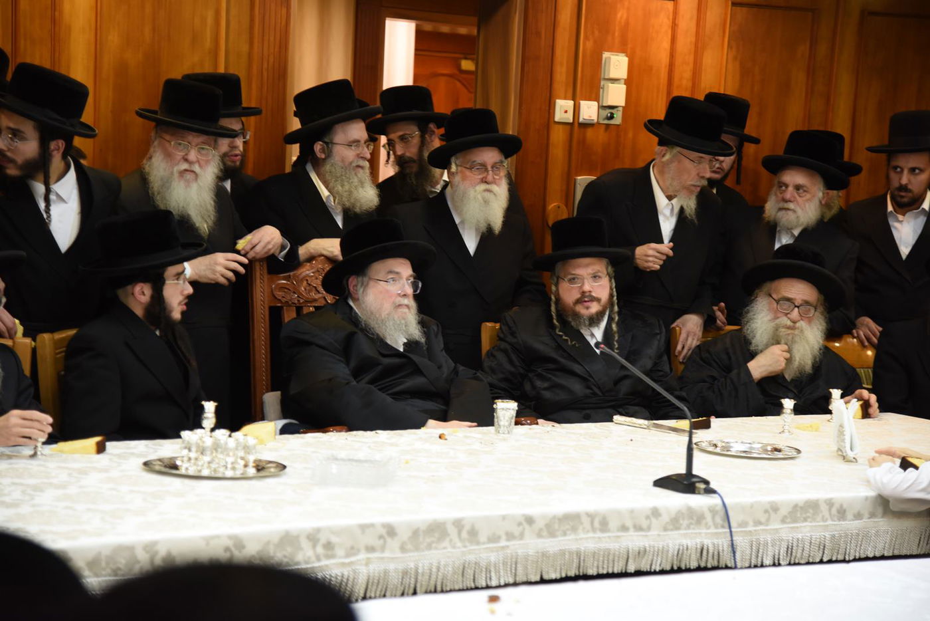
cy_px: 310
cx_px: 465
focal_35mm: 85
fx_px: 2196
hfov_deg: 23.9
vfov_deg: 16.1
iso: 1250
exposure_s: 1/100
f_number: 4
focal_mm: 85
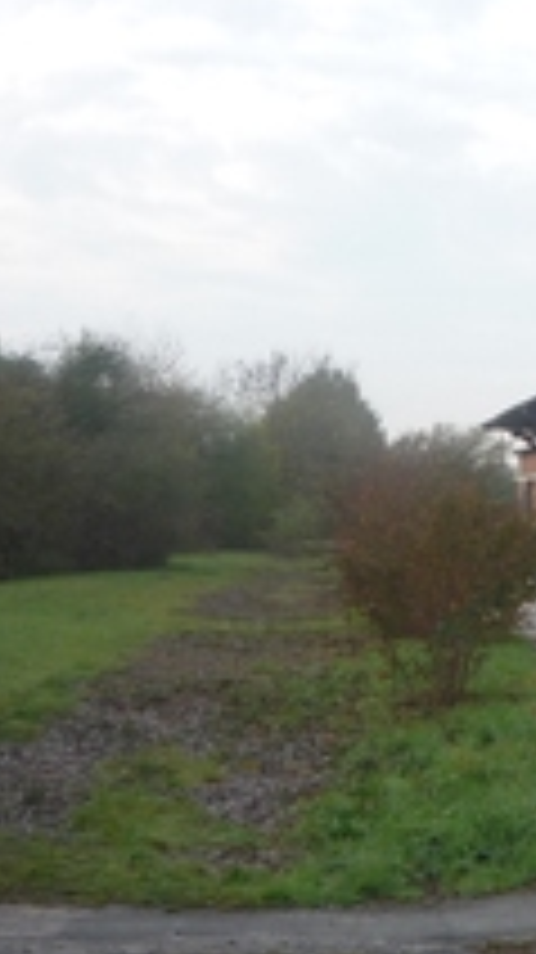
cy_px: 464
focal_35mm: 79
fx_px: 1999
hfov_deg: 14.2
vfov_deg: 26.9
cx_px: 838
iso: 100
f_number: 4
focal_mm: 5.2
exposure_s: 1/200
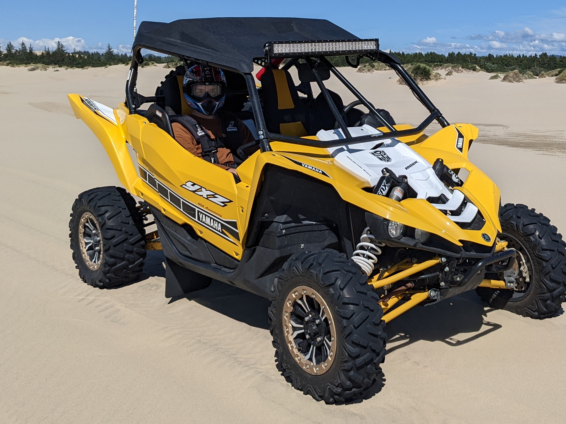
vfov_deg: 30.2
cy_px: 90
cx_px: 362
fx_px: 768
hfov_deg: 40.1
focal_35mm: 47
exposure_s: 1/11765
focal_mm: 4.38
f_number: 1.73
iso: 64
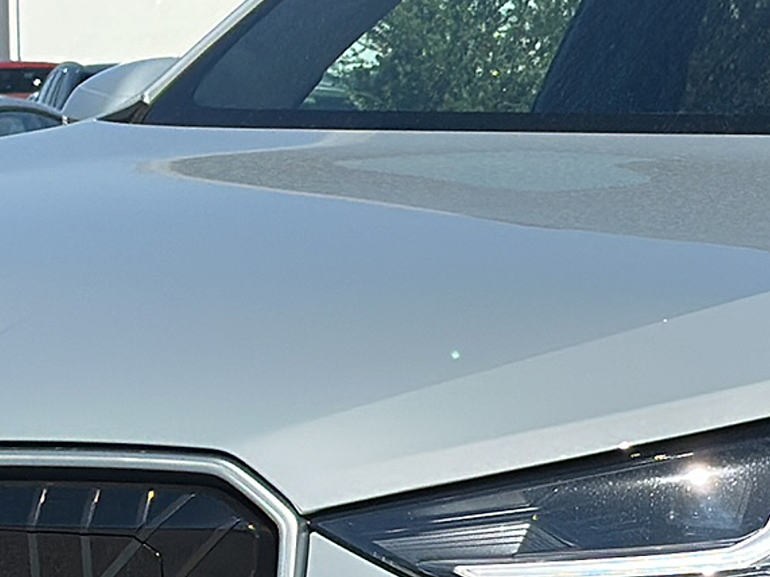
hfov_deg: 11.7
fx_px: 3737
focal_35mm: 168
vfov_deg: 8.8
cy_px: 457
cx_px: 606
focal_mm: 6.86
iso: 64
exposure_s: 1/5917
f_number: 1.78
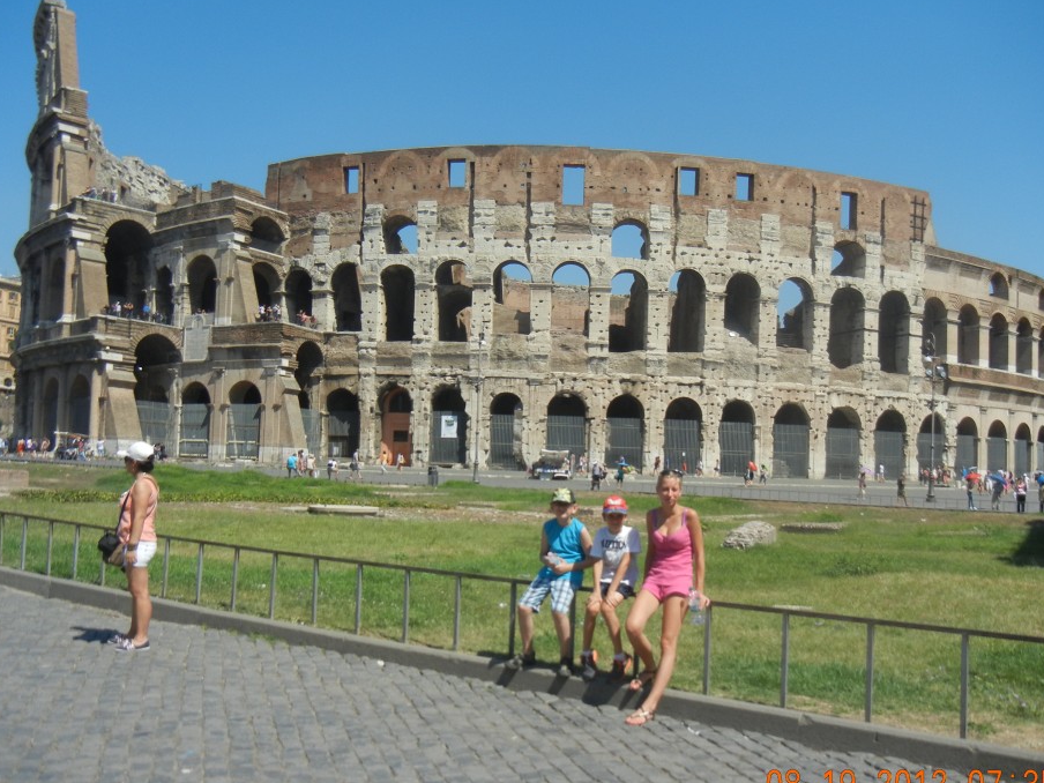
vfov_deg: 41.7
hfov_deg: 53.9
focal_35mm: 34
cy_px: 433
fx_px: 1025
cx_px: 538
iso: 160
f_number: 7
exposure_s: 1/450
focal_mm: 5.4
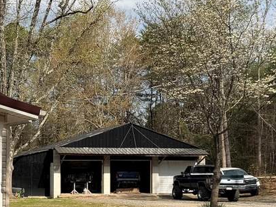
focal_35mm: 75
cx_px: 61
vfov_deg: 19.6
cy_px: 134
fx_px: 598
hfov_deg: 25.6
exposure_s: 1/4405
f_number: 1.78
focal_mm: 6.76
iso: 80
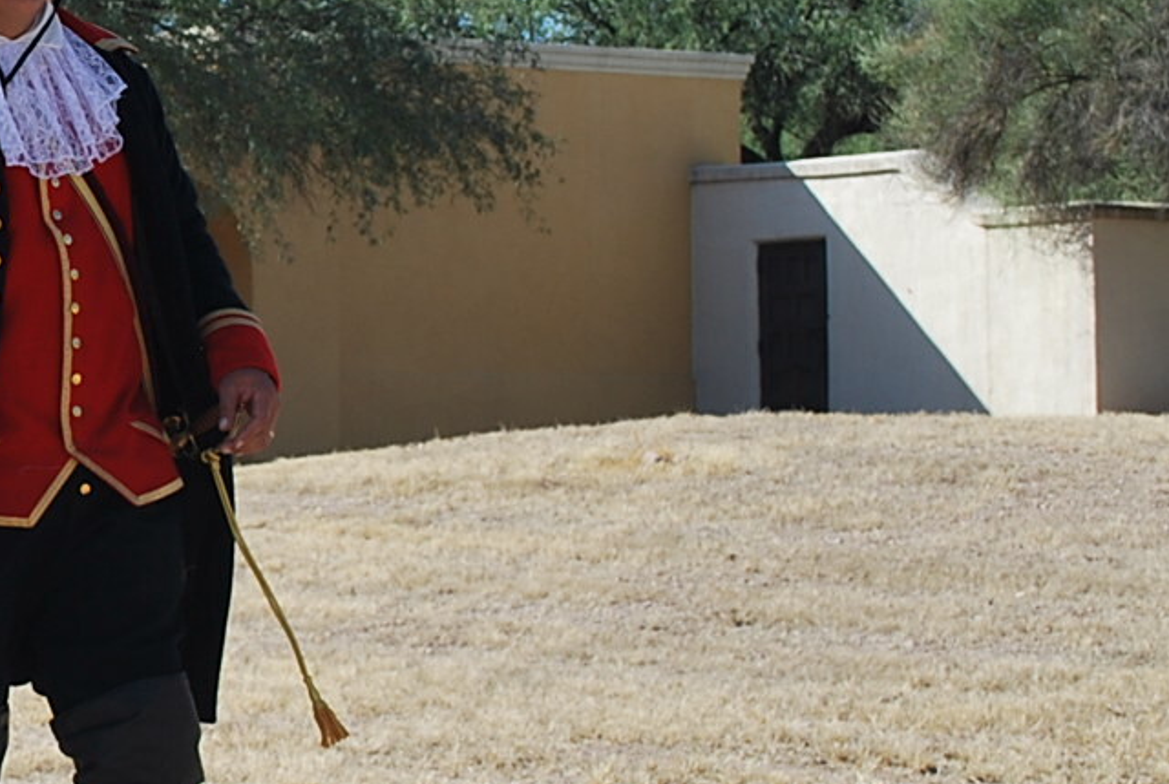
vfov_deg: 10.4
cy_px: 212
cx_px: -380
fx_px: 4277
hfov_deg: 14.8
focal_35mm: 132
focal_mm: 29
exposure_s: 1/250
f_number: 8
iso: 100
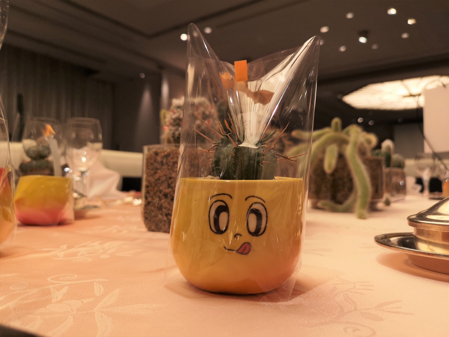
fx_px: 350
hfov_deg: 65.3
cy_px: 168
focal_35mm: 27
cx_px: 224
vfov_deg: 51.4
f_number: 1.8
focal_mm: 3.95
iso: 80
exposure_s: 1/120
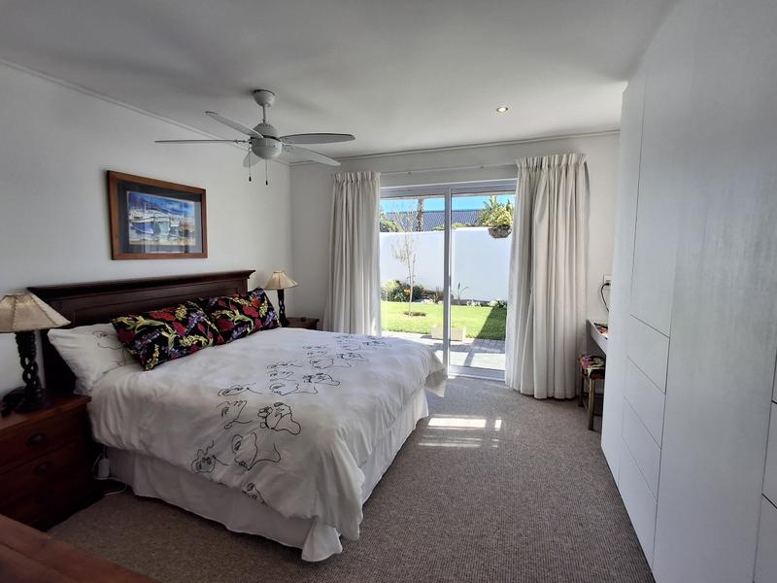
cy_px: 292
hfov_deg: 94.5
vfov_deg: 78.1
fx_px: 359
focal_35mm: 16
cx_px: 388
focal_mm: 1.64
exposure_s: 1/279
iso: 40
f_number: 2.2
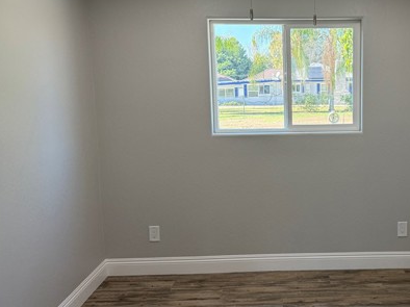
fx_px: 462
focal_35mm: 39
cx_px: 313
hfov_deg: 46.0
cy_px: 140
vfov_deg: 36.8
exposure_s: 1/240
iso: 160
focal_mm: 6.76
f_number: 1.78
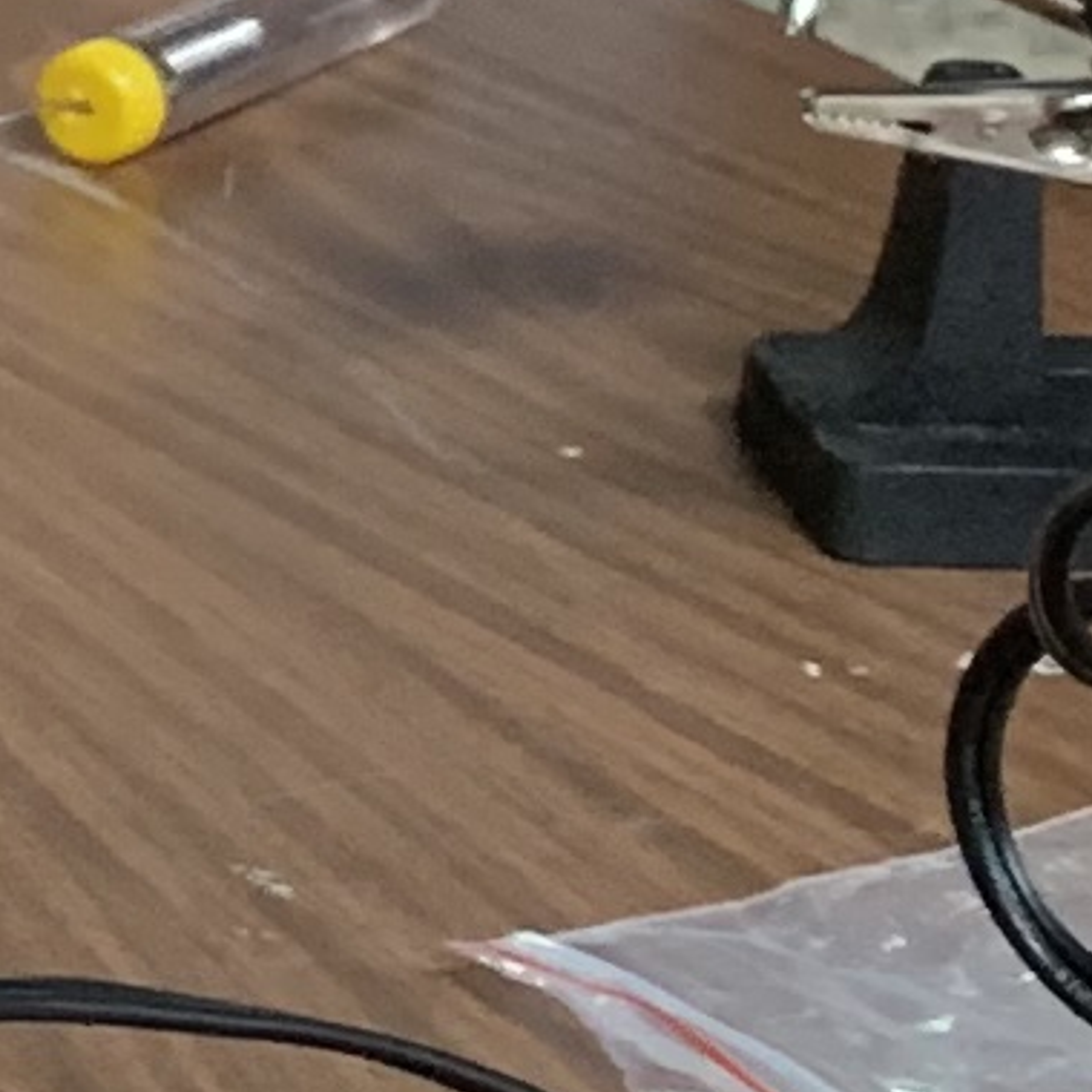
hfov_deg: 6.7
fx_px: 8708
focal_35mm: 244
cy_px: -569
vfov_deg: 7.1
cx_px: -1776
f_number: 1.8
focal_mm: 4.25
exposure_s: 1/60
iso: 200
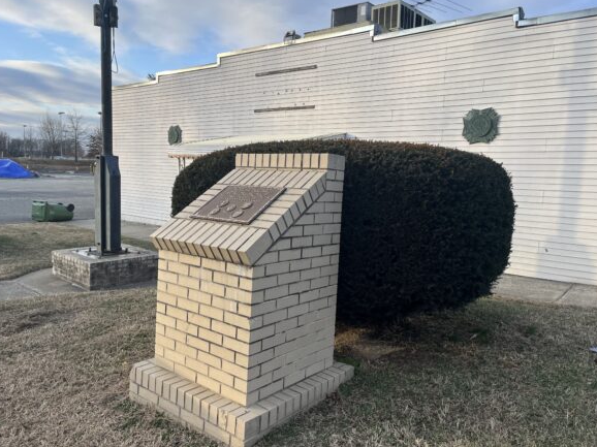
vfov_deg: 51.3
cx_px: 301
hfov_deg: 65.3
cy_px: 219
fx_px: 465
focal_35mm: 27
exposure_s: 1/891
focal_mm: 5.1
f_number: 1.6
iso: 50
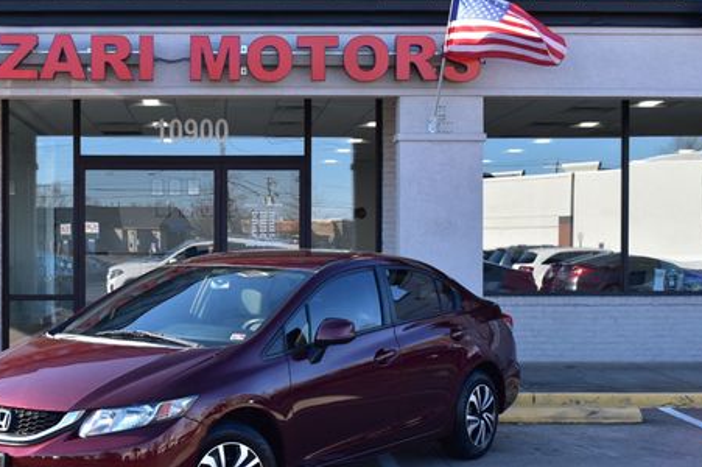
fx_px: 1202
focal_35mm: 62
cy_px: 277
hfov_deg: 32.2
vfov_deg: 22.0
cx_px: 226
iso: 400
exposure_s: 1/200
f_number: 10
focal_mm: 29
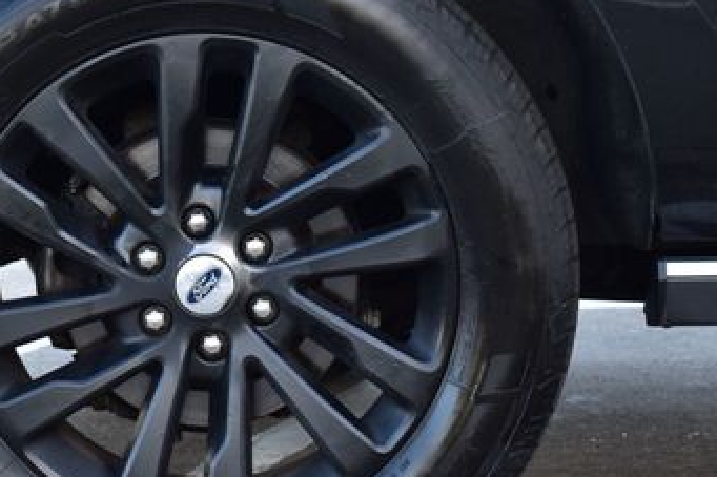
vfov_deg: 8.8
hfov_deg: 13.2
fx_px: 3084
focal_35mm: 155
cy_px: 292
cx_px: 229
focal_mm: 55
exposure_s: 1/50
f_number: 8
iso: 400
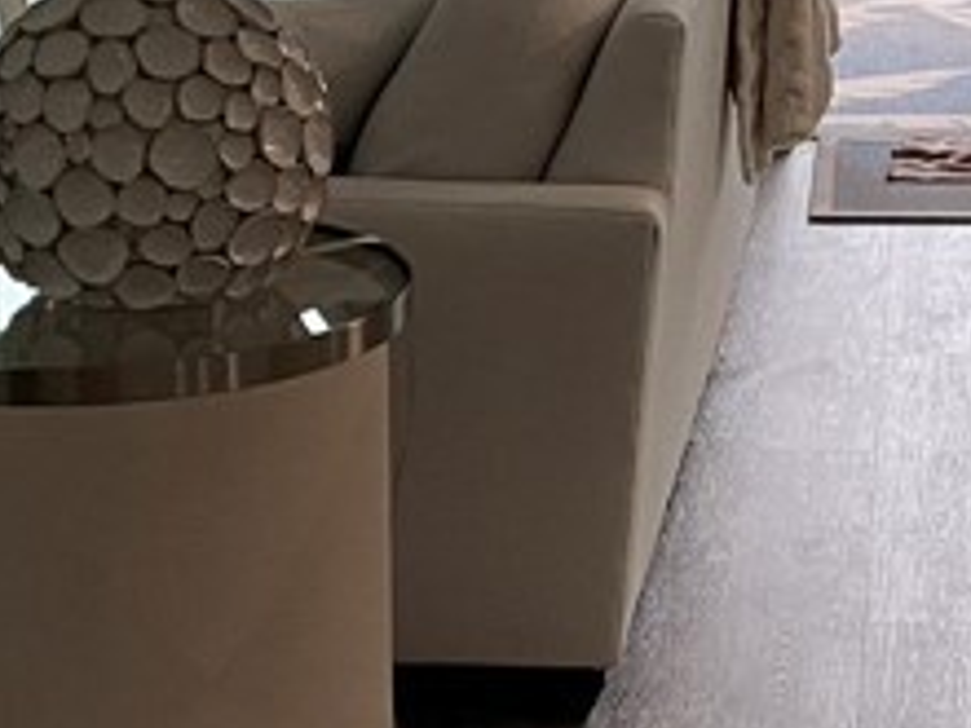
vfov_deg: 12.2
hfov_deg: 16.0
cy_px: 128
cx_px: 980
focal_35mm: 121
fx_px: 3394
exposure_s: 1/60
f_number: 1.6
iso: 250
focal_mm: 4.2
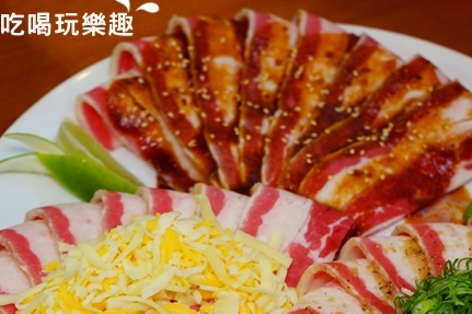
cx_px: 289
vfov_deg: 17.3
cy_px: 274
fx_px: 1022
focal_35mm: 78
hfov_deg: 25.9
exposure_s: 1/60
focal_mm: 42
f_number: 4.5
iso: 800
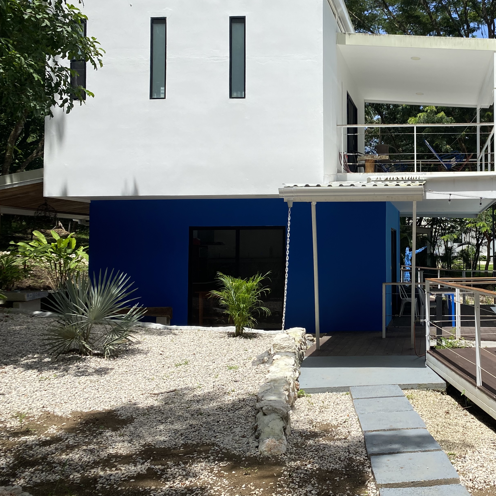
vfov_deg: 43.8
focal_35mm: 38
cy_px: 217
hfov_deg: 41.6
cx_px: 408
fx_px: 616
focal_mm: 4.25
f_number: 1.8
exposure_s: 1/2571
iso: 32
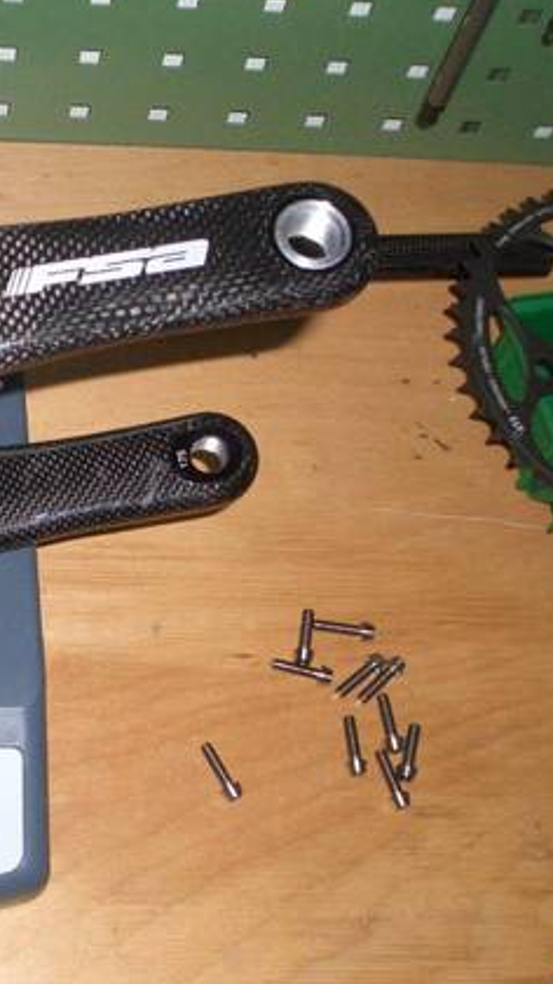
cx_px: -143
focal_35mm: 56
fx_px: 1461
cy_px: 499
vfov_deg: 37.2
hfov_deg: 19.9
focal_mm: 4.8
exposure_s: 1/40
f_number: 4
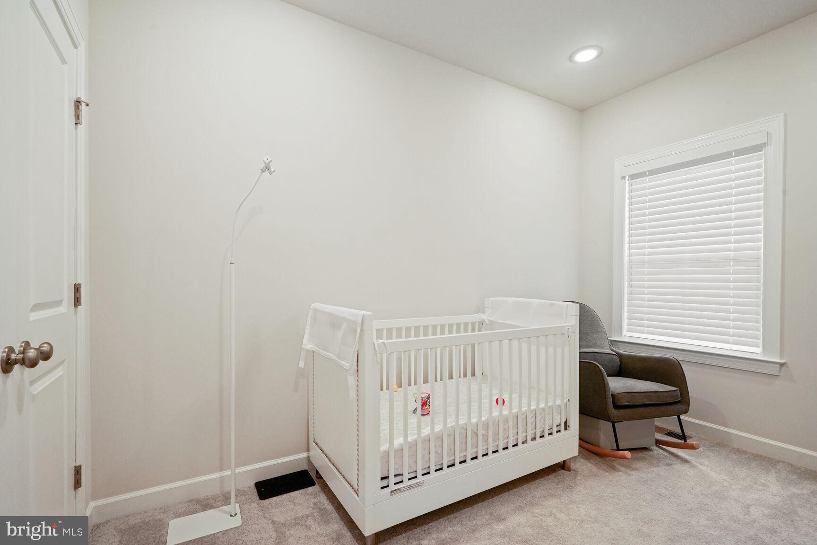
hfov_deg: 96.7
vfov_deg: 73.7
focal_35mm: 16
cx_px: 408
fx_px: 363
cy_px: 272
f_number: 10
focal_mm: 16
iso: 400
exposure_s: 1/15
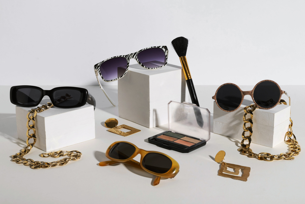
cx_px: 152
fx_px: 424
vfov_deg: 27.0
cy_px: 102
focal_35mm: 50
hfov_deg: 39.6
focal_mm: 50
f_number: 13
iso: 200
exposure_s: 1/125
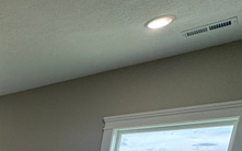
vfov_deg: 23.3
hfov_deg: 30.3
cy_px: 233
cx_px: -106
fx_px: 284
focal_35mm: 43
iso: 100
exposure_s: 1/120
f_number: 2.2
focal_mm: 2.22
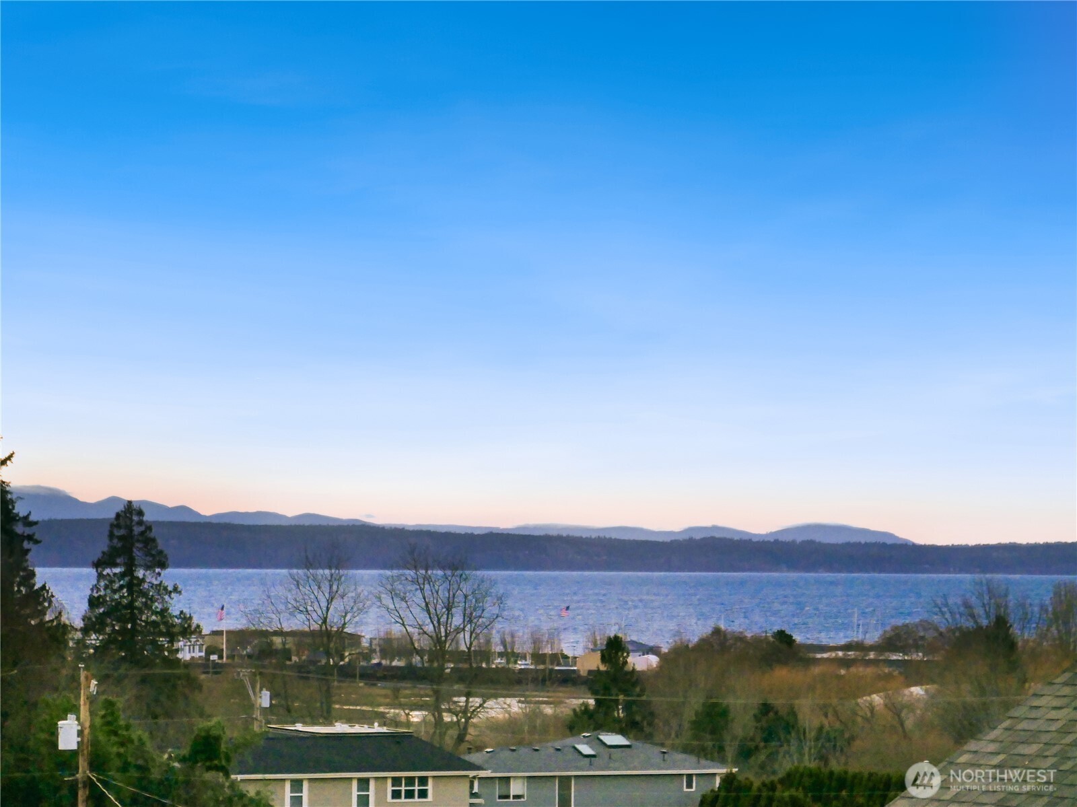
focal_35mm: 120
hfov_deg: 16.4
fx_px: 3732
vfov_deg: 12.3
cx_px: 538
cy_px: 404
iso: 800
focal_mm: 60
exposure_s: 1/1250
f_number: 4
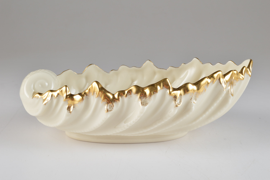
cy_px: 90
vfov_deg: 25.0
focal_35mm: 54
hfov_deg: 36.9
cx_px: 135
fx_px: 405
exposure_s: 1/125
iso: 200
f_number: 13
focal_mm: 36
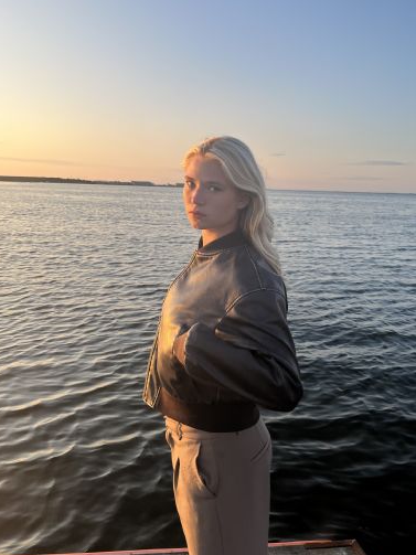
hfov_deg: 45.4
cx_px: 207
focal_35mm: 31
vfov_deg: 58.2
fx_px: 497
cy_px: 242
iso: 50
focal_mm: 5.1
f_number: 1.6
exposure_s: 1/751
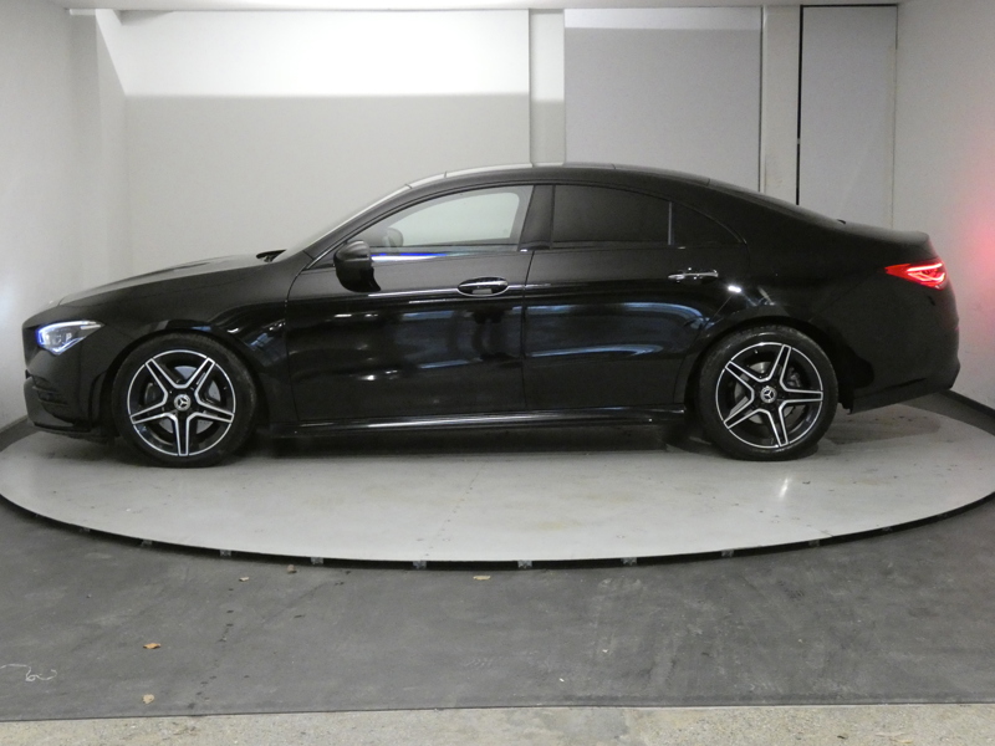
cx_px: 498
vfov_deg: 29.1
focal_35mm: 50
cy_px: 373
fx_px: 1437
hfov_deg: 38.2
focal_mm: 9
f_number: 3.9
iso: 1600
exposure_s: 1/60
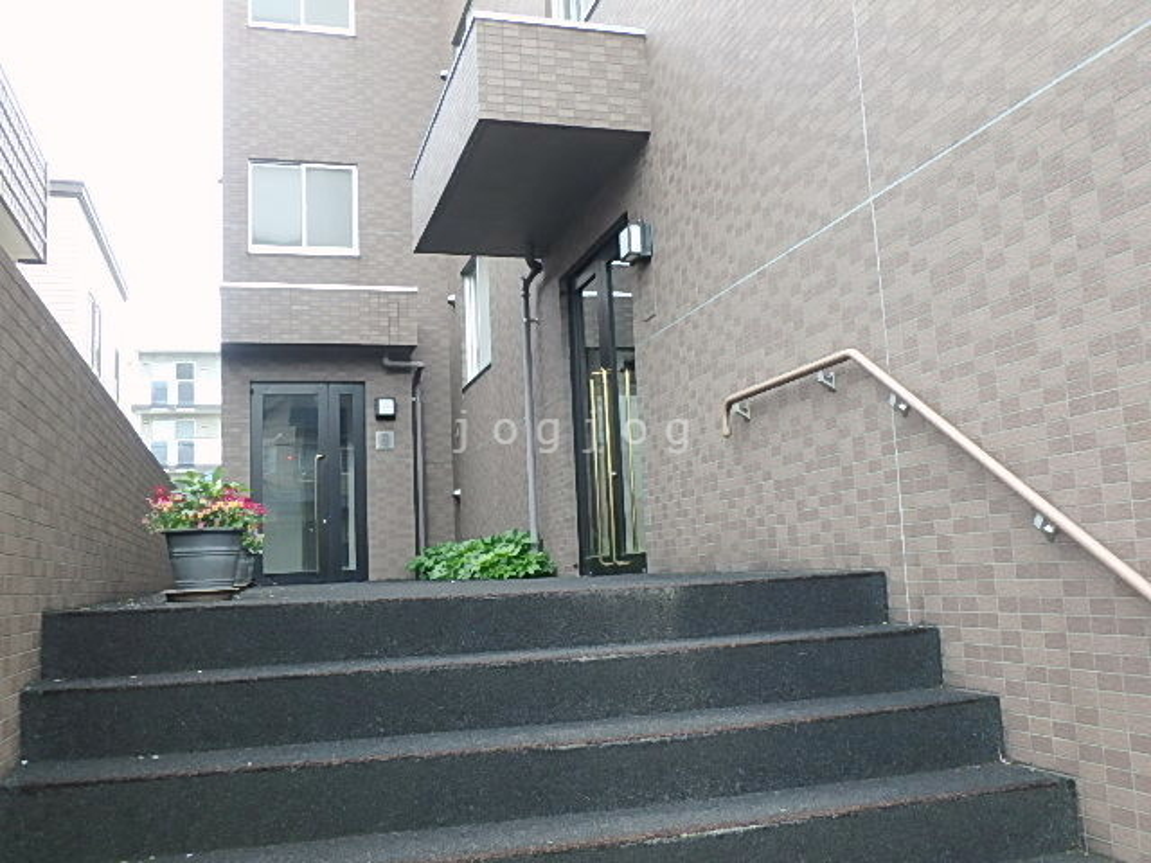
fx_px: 1131
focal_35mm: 34
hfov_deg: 54.0
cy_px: 432
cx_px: 576
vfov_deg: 41.8
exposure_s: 1/50
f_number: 4.9
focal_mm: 6
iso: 200
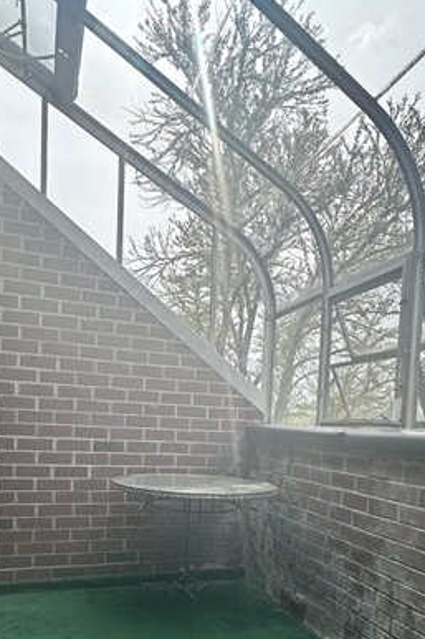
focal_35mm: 29
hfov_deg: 44.8
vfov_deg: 61.0
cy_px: 459
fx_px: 514
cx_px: 243
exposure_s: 1/1092
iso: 40
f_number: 2.2
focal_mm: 2.22
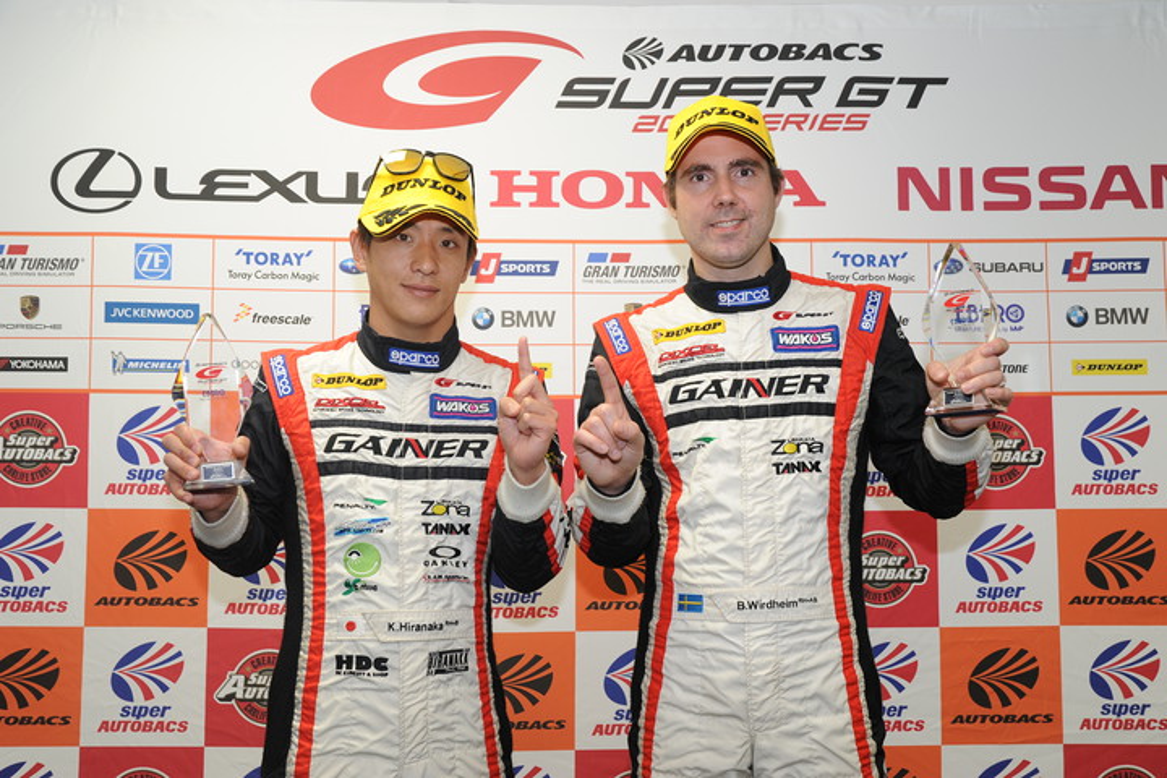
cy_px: 389
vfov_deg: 37.9
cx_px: 584
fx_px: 1134
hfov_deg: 54.4
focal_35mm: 35
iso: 800
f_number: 6.7
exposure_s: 1/60
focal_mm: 35
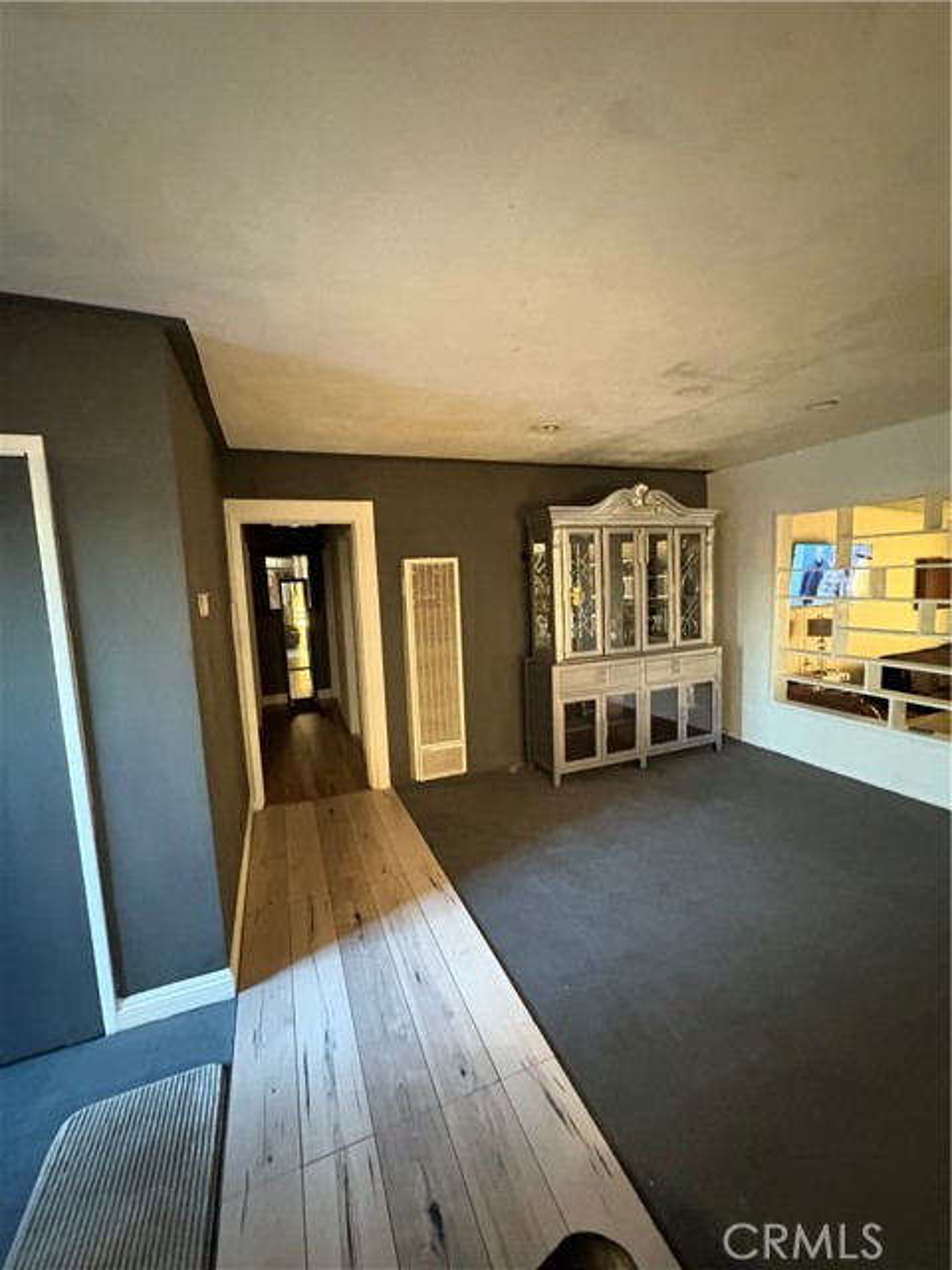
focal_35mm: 14
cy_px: 635
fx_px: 513
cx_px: 476
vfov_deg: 102.1
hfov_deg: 85.7
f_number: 2.2
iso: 1250
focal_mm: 2.22
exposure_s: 1/30
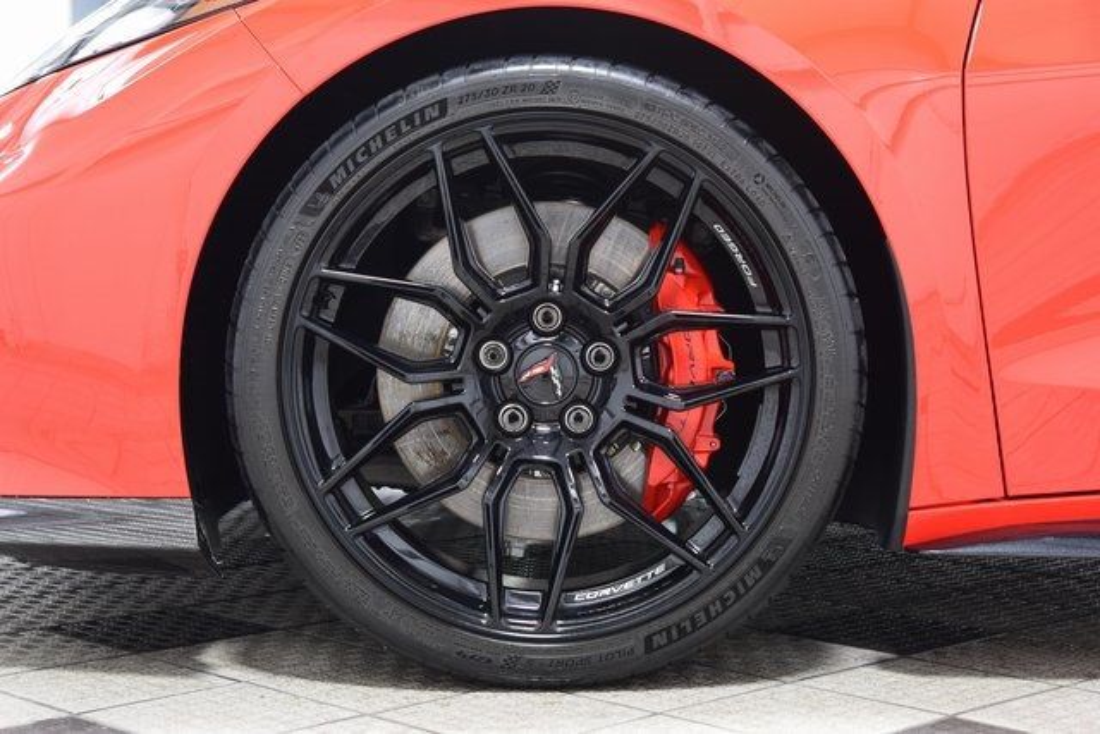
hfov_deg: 29.2
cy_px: 367
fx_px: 2109
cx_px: 550
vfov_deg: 19.7
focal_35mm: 69
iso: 1600
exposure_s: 1/15
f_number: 5.6
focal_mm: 46
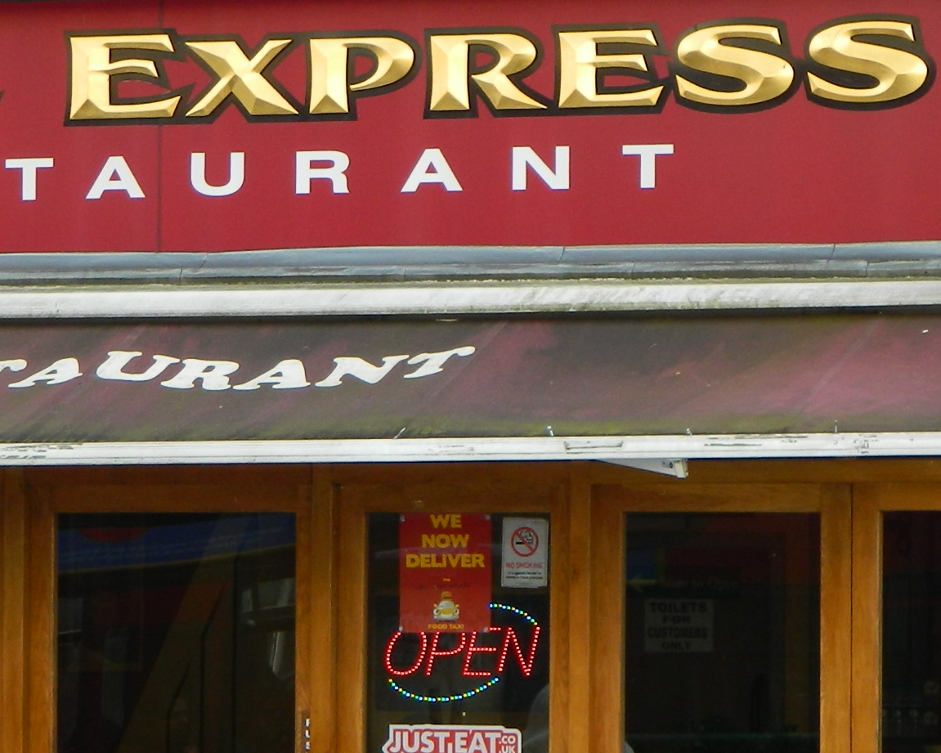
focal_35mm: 285
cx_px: 290
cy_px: 530
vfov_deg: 5.4
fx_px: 7938
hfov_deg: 6.8
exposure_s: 1/125
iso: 80
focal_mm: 18.6
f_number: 4.5
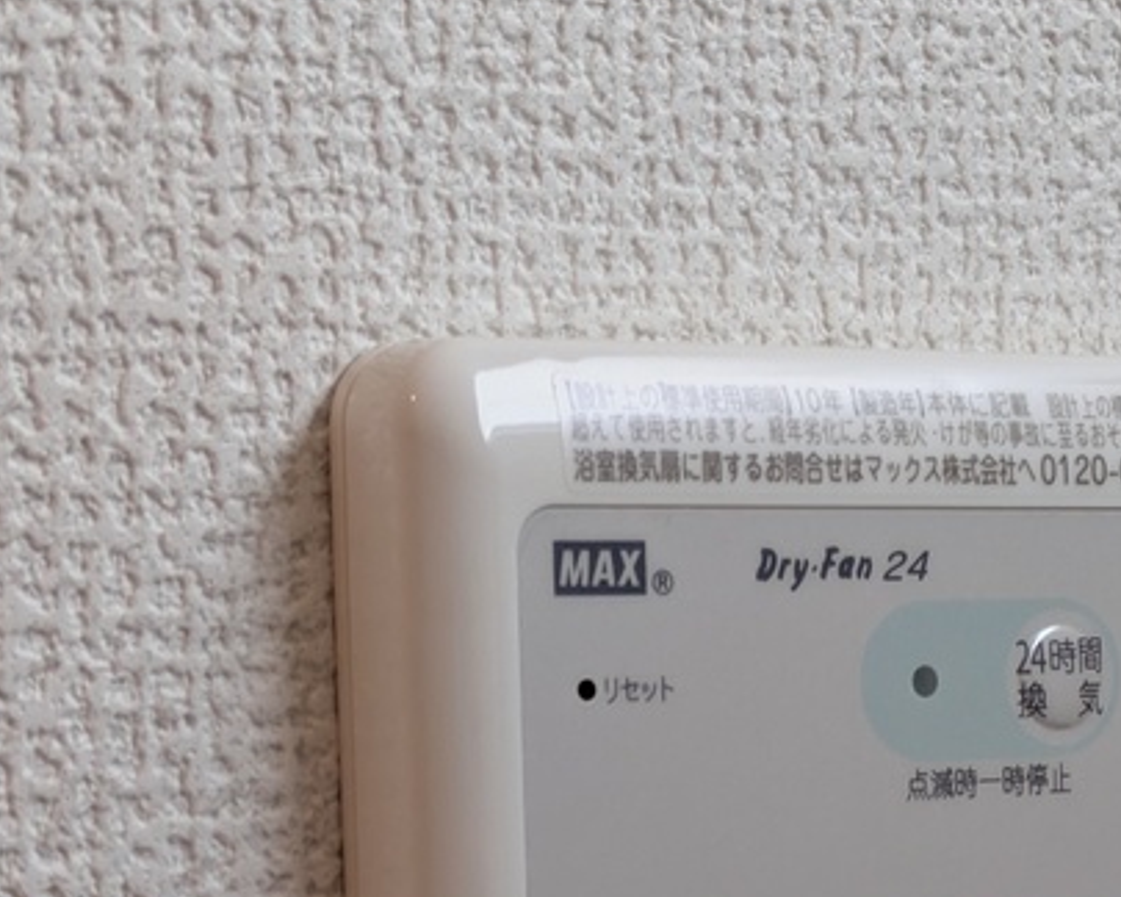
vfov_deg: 12.9
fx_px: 3915
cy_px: 961
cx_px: 888
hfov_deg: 16.2
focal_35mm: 118
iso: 55
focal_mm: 5.43
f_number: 1.89
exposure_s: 1/40
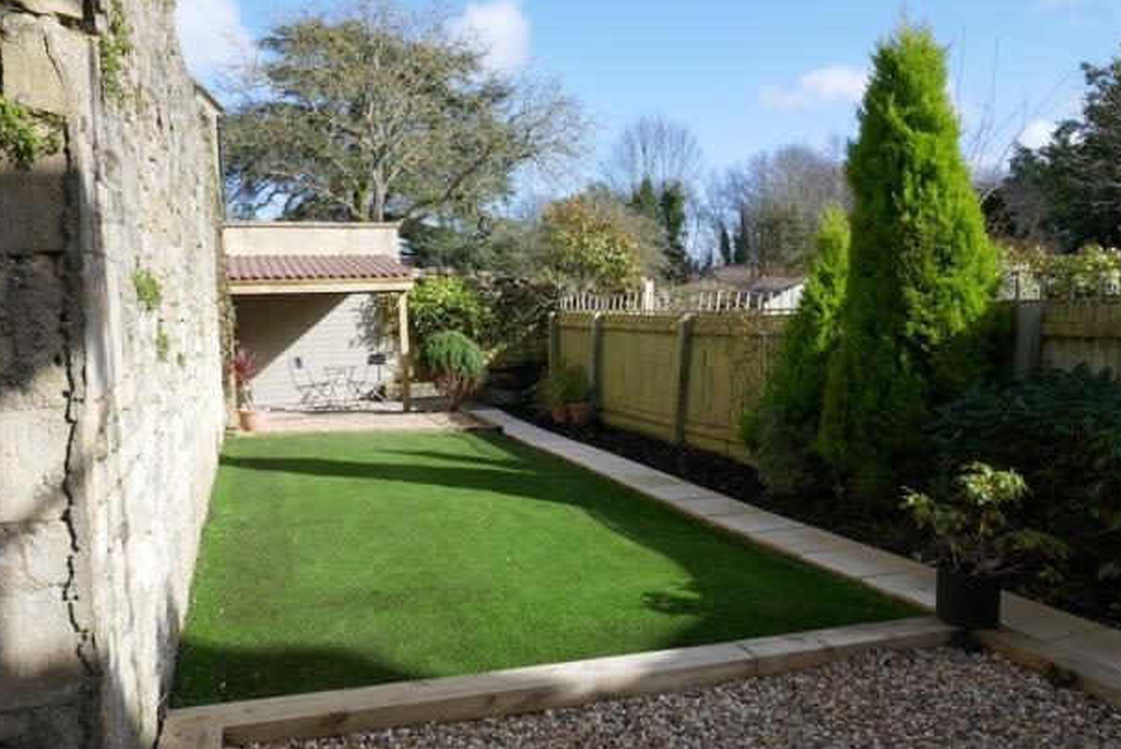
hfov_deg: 67.3
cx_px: 565
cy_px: 371
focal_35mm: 27
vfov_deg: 48.0
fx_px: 841
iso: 125
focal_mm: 9.1
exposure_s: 1/125
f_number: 8
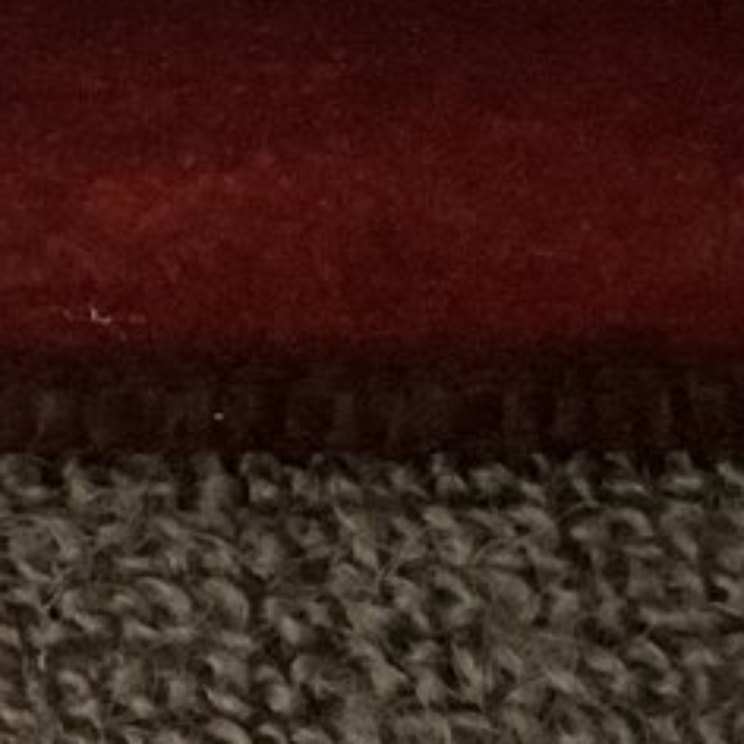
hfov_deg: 10.0
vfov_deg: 9.9
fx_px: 3988
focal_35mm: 164
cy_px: -730
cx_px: -619
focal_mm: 3
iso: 320
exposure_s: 1/40
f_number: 1.8
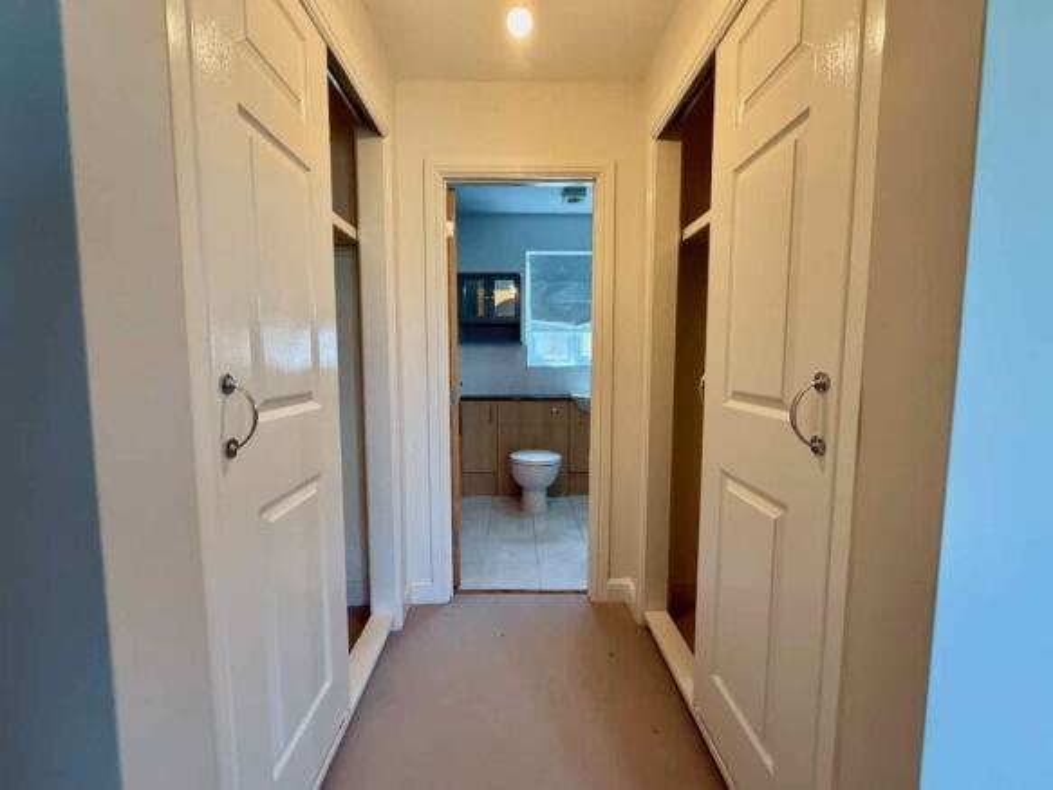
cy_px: 395
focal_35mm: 14
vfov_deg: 85.7
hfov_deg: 102.1
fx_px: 426
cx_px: 526
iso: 250
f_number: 2.2
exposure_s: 1/100
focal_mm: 2.22
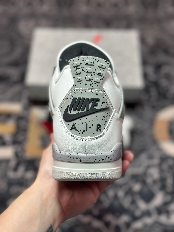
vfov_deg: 39.7
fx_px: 322
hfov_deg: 30.3
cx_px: 87
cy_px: 116
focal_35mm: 48
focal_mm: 6.86
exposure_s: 1/521
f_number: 1.78
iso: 80
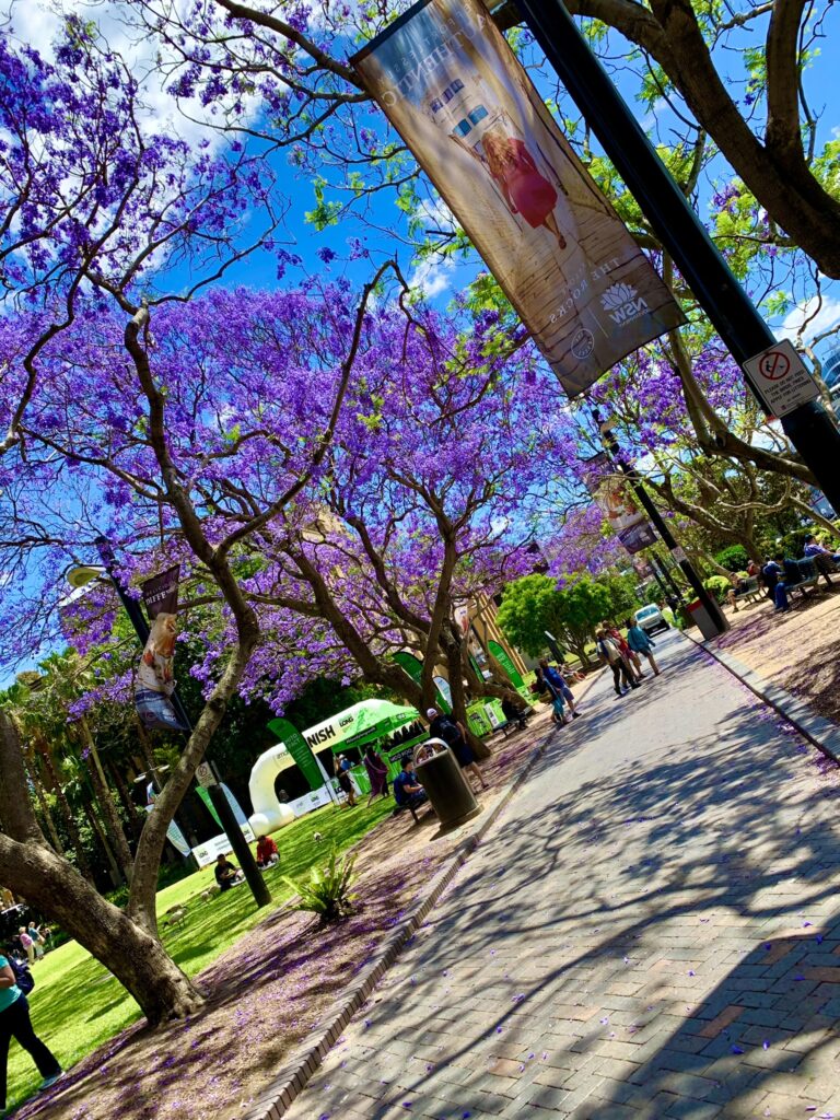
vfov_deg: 67.3
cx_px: 420
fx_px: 841
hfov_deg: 53.1
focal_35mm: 26
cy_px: 560
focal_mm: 4.25
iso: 25
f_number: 1.8
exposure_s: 1/1299
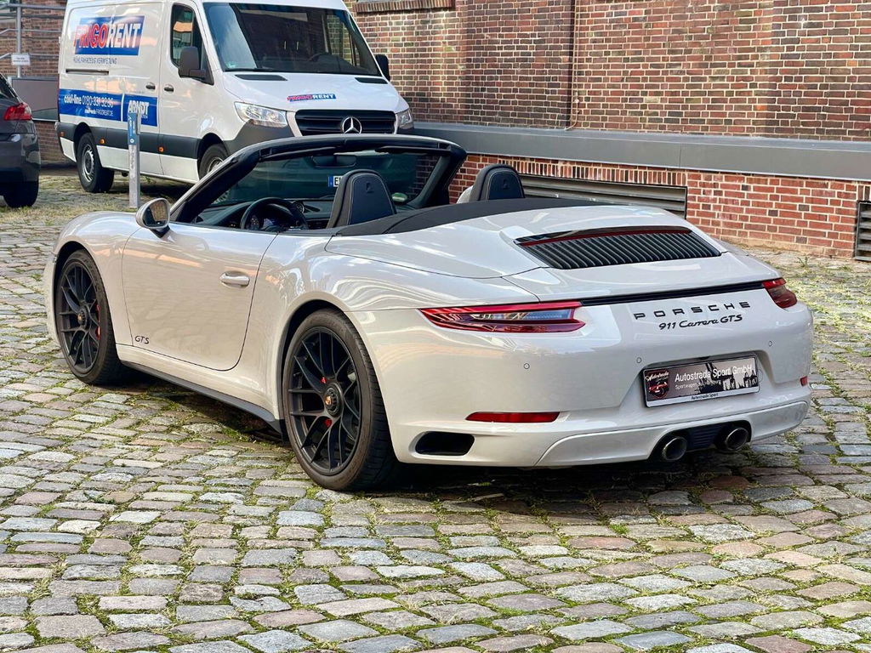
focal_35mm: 64
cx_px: 436
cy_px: 326
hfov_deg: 30.3
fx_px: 1610
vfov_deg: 22.9
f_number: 2.2
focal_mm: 7.5
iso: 20
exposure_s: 1/153
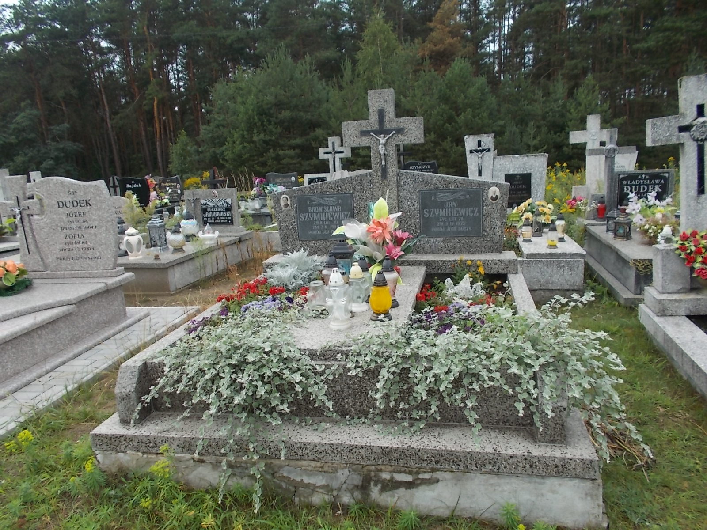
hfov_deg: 67.3
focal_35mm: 26
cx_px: 354
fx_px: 531
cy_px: 265
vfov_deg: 53.1
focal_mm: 4.6
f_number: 3.2
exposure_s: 1/320
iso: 80
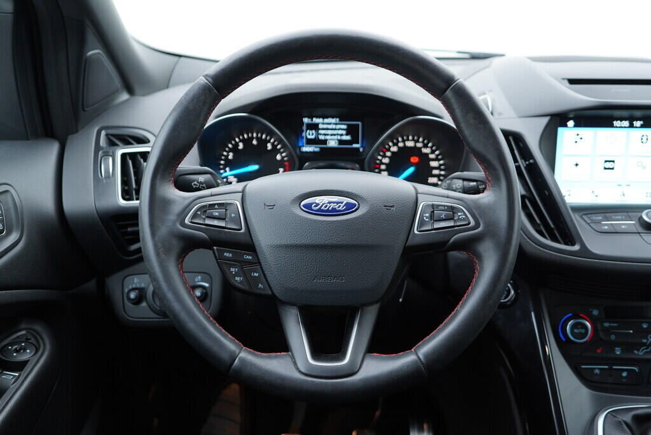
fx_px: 651
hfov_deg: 53.1
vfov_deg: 36.9
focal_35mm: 36
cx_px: 326
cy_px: 218
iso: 200
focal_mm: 24
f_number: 2.8
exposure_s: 1/40
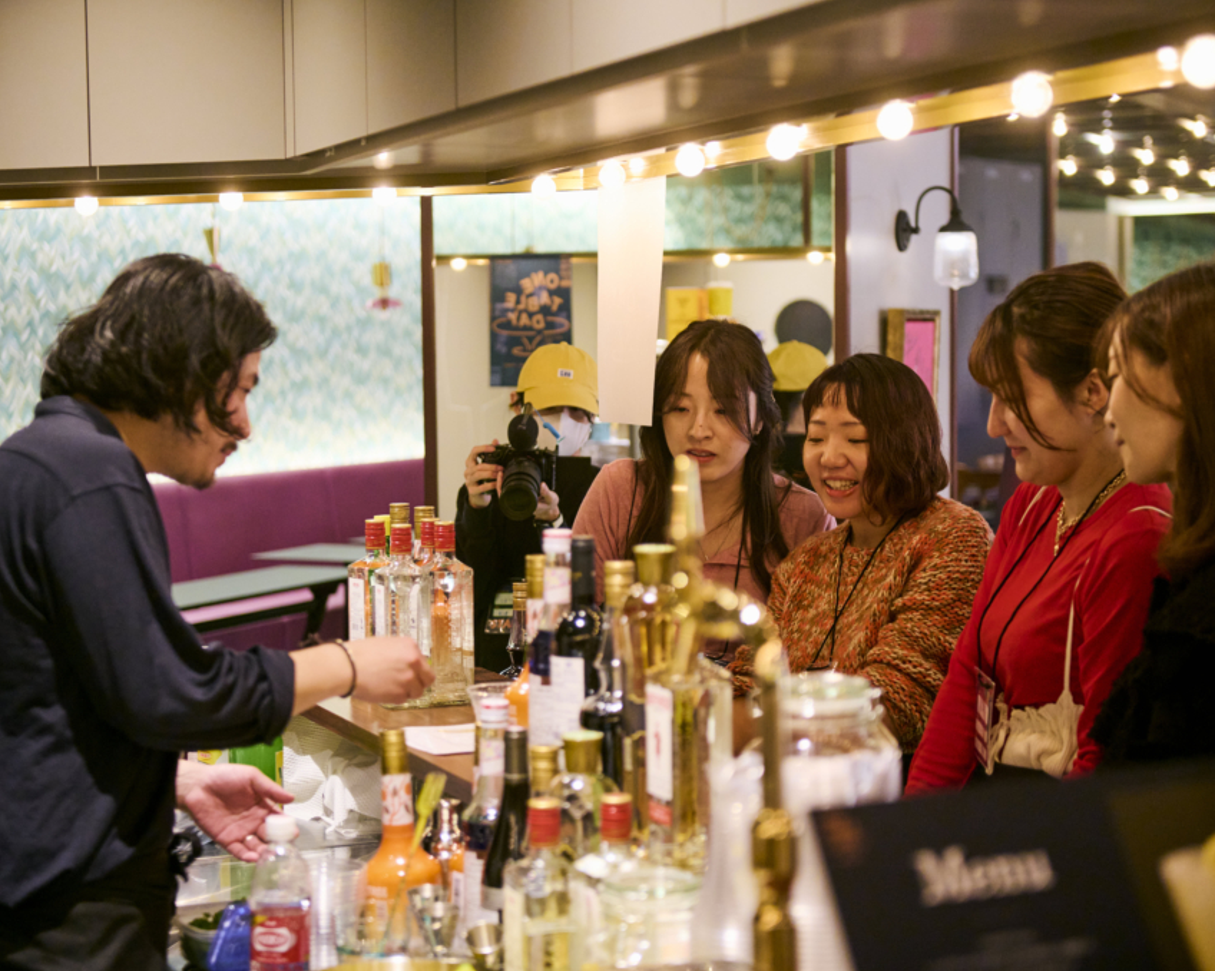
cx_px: 569
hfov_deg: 27.9
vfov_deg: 22.5
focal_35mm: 68
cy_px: 486
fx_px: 2445
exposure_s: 1/160
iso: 2500
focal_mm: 60
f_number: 2.8
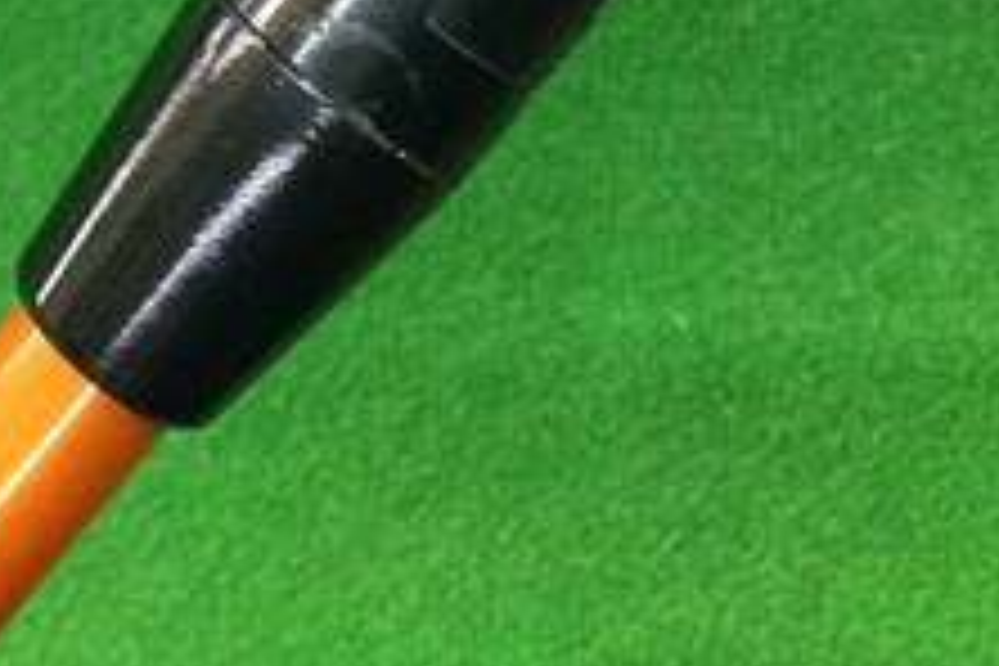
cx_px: 369
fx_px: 2581
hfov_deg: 21.9
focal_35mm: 93
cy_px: -162
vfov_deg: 14.2
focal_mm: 3.3
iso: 160
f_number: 2.4
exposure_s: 1/30
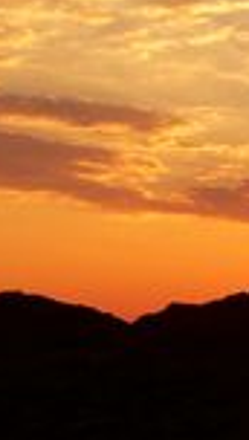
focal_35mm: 129
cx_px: 617
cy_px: 201
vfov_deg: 16.6
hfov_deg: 8.5
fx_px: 1507
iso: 80
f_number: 4
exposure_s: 1/320
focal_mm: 6
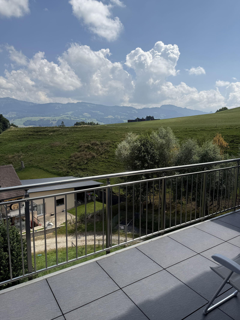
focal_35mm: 24
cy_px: 160
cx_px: 120
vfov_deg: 71.6
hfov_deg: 56.8
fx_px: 222
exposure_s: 1/6173
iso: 80
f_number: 1.78
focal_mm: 6.76
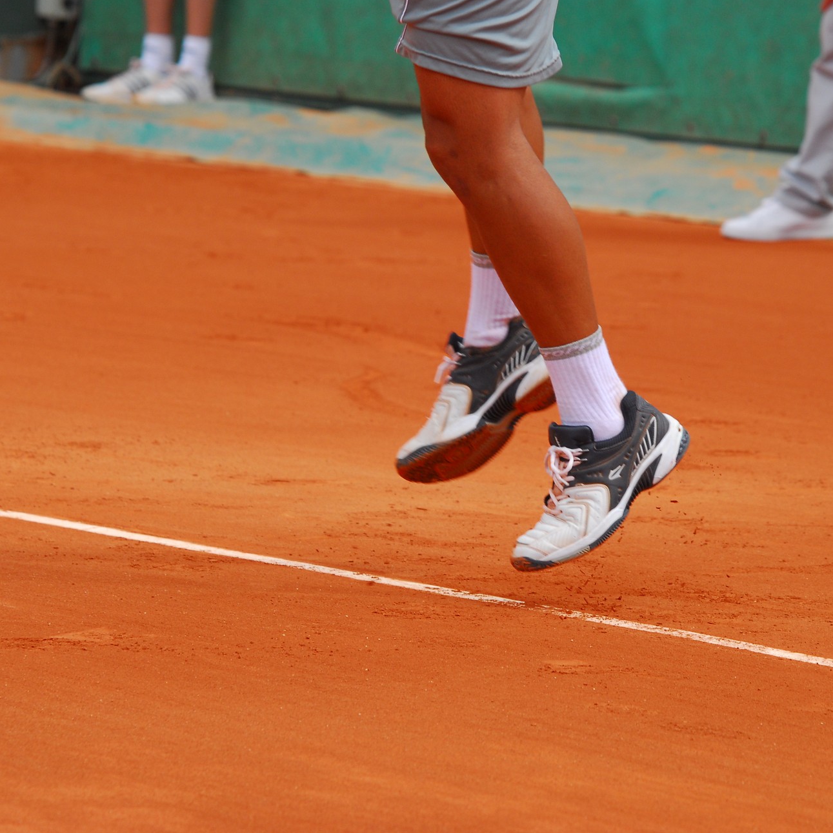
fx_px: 7814
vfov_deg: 6.1
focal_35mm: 287
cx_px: 552
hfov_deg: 6.1
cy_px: 416
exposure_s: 1/500
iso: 320
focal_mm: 150
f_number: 7.1
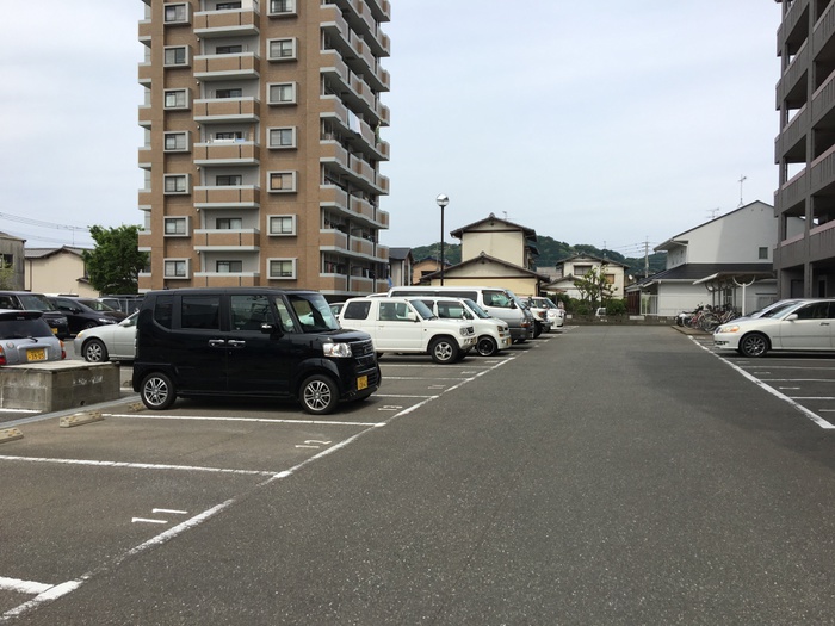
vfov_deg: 48.2
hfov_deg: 61.7
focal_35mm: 29
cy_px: 313
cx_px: 418
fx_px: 700
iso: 25
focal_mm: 4.15
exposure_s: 1/1508
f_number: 2.2
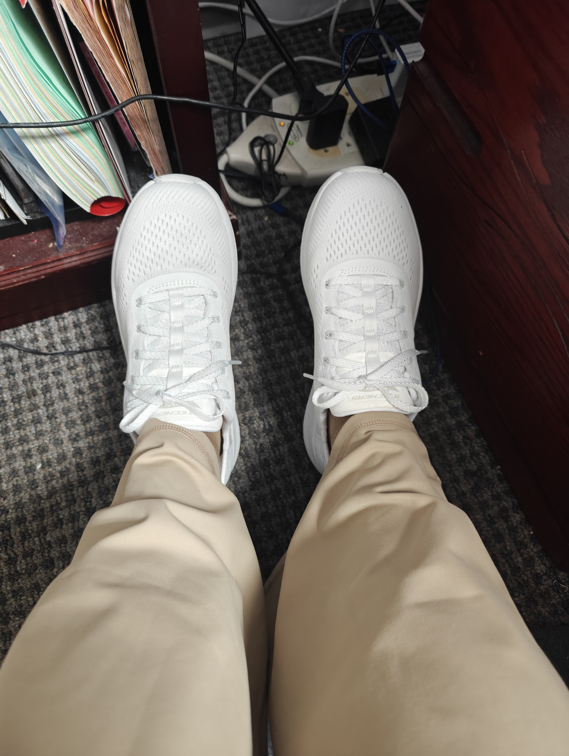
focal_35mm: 24
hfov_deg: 56.9
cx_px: 284
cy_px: 378
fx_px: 525
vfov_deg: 71.5
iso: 800
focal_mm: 6.1
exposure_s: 1/50
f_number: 1.7
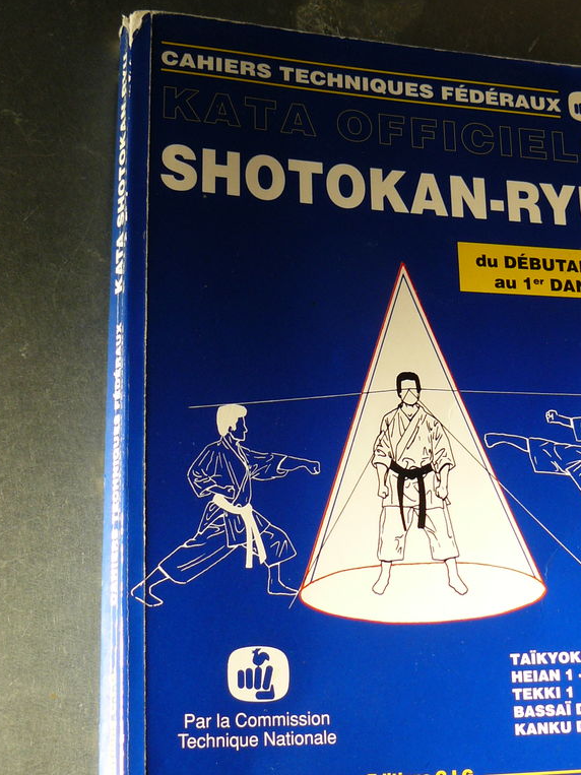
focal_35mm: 59
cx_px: 369
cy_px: 365
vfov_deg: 32.7
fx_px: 1321
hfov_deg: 24.7
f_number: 3.2
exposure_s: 1/125
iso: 100
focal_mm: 6
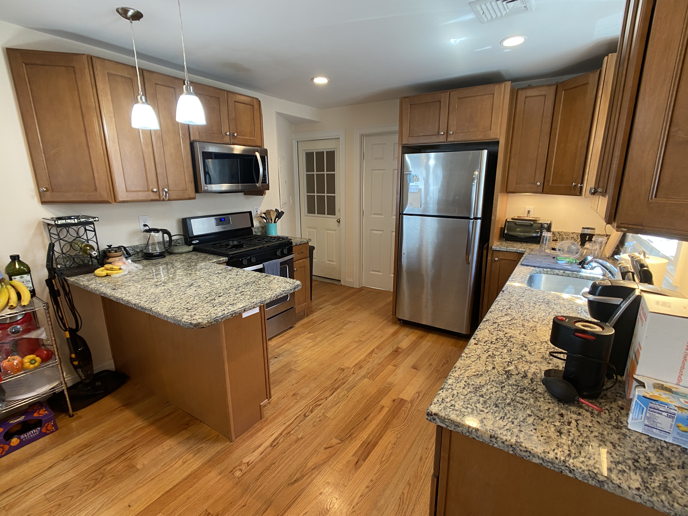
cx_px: 344
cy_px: 258
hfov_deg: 67.3
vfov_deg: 53.1
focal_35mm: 26
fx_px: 517
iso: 100
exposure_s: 1/60
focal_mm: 4.25
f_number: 1.8
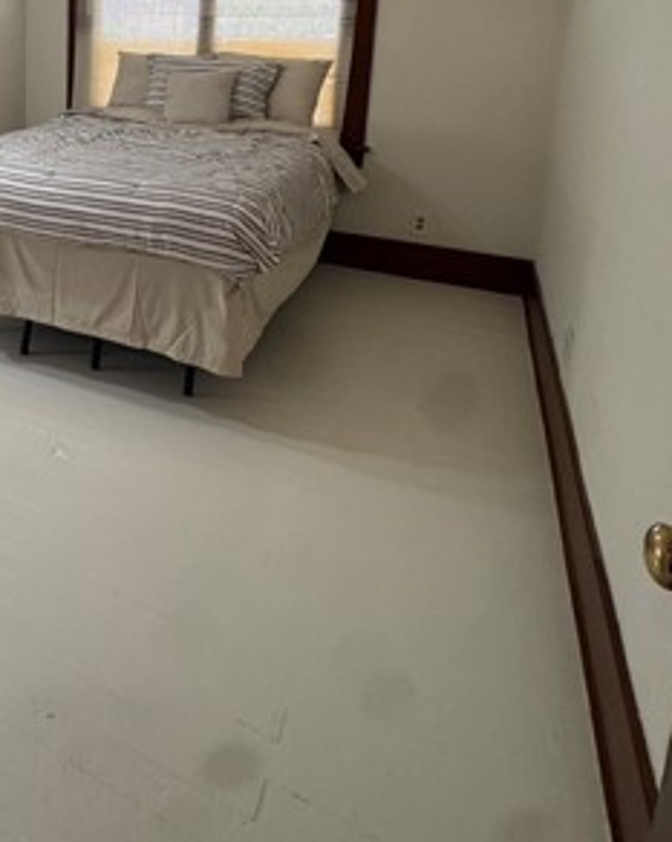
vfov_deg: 54.3
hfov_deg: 42.4
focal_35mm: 30
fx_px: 747
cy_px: 153
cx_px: 12
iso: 250
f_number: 2.2
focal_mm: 2.22
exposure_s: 1/60
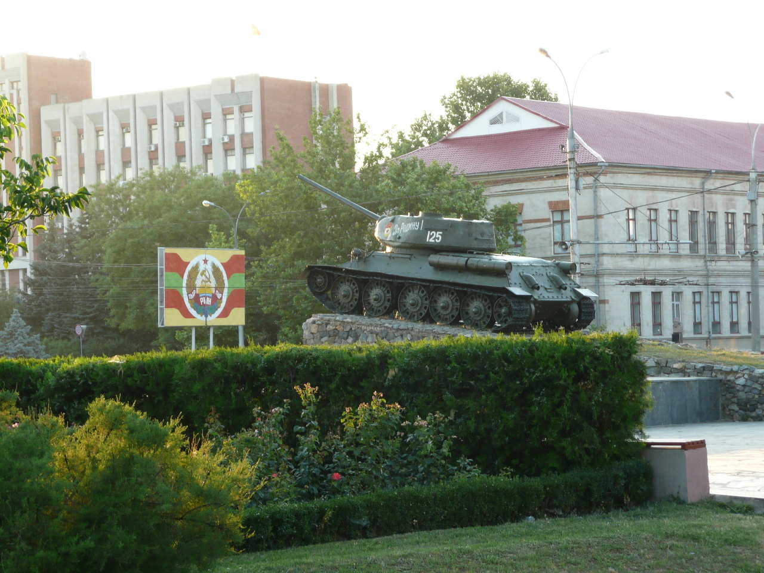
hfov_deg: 16.6
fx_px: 2626
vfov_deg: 12.5
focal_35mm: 119
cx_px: 382
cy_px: 286
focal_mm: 19.5
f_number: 4.7
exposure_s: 1/40
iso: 100
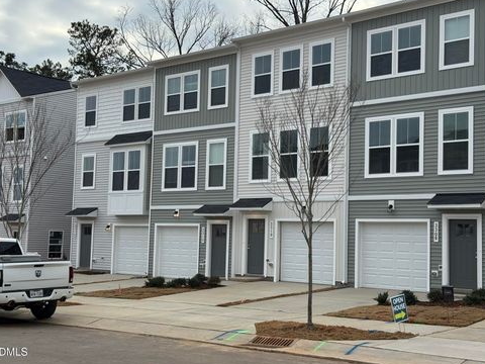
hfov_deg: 38.2
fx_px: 701
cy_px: 179
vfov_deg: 29.1
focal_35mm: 50
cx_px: 250
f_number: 1.78
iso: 64
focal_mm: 6.76
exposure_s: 1/2513
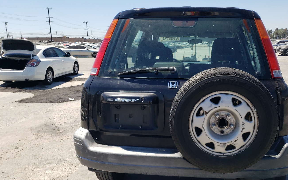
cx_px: 174
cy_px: 101
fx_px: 267
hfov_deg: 56.2
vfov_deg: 37.2
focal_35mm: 34
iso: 50
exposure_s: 1/2500
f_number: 1.5
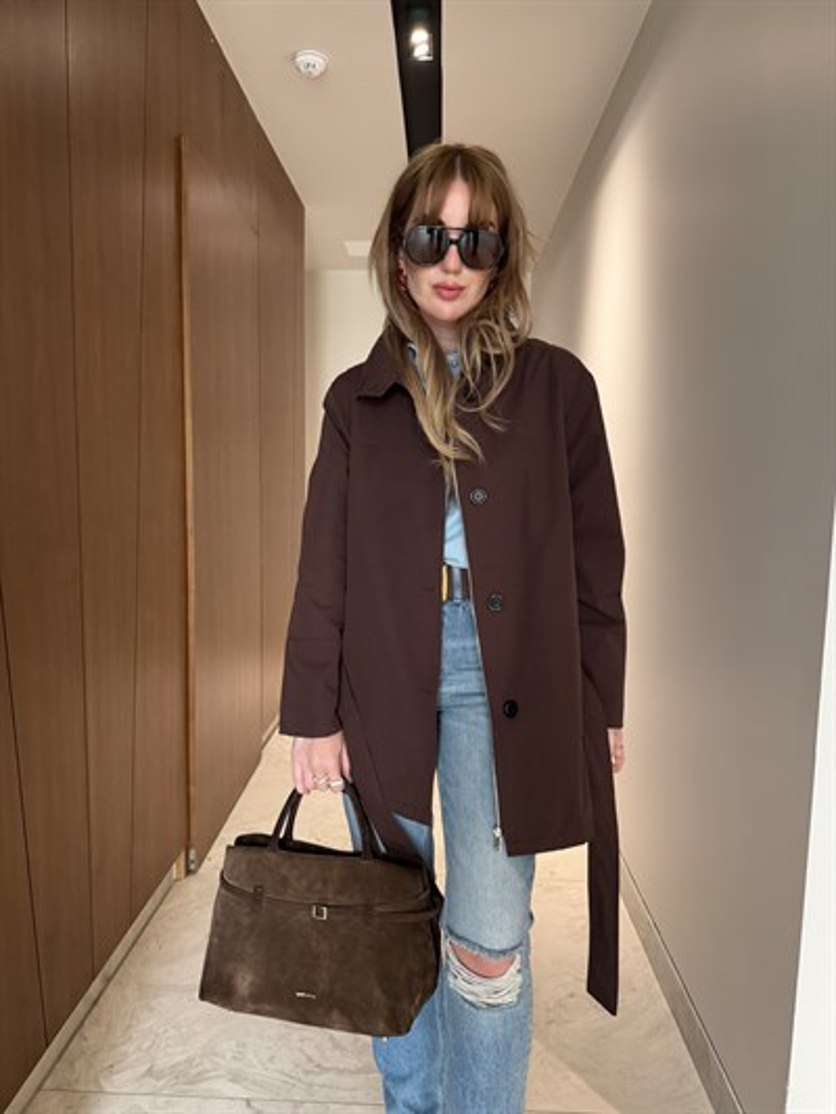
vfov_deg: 71.6
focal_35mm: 24
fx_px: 773
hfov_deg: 56.8
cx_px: 418
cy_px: 557
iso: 500
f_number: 1.78
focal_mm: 6.76
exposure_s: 1/60
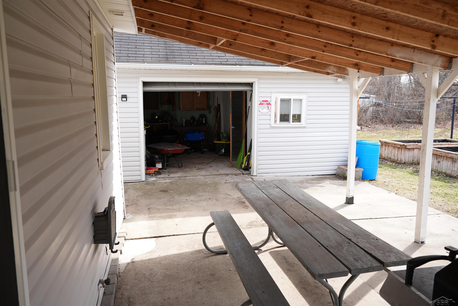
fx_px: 356
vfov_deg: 46.4
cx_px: 229
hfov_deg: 65.5
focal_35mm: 28
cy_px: 153
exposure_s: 1/160
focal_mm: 28
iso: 125
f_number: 4
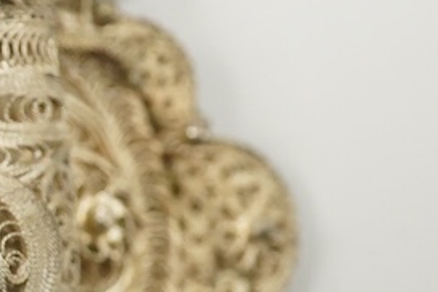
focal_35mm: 186
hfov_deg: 10.5
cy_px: 277
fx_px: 2262
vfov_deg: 7.3
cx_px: -328
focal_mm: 30
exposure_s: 1/200
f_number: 8
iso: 2500
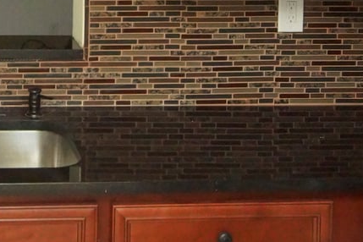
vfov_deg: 16.2
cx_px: 27
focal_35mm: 79
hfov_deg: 24.9
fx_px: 794
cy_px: -91
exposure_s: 1/250
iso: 3200
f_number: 7.1
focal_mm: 15
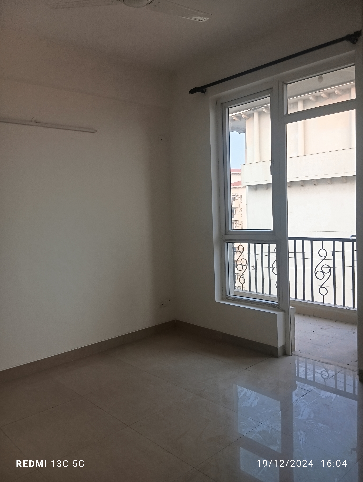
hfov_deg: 49.9
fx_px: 391
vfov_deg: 63.4
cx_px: 182
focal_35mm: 28
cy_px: 241
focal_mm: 4.22
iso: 75
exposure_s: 1/50
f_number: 1.8
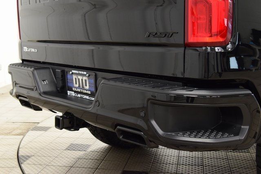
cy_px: 87
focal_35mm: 54
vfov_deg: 25.1
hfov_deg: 36.9
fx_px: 392
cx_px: 130
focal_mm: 36
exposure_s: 1/15
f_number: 6.3
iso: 1400
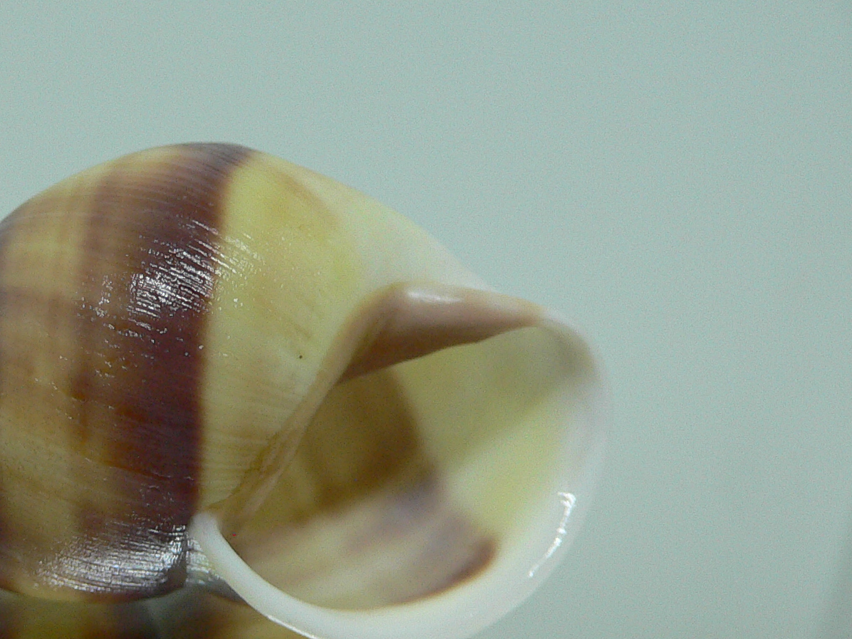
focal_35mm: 59
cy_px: 429
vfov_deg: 24.7
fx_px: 1452
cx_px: 154
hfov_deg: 31.7
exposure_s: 1/60
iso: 150
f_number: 2.8
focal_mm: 4.6
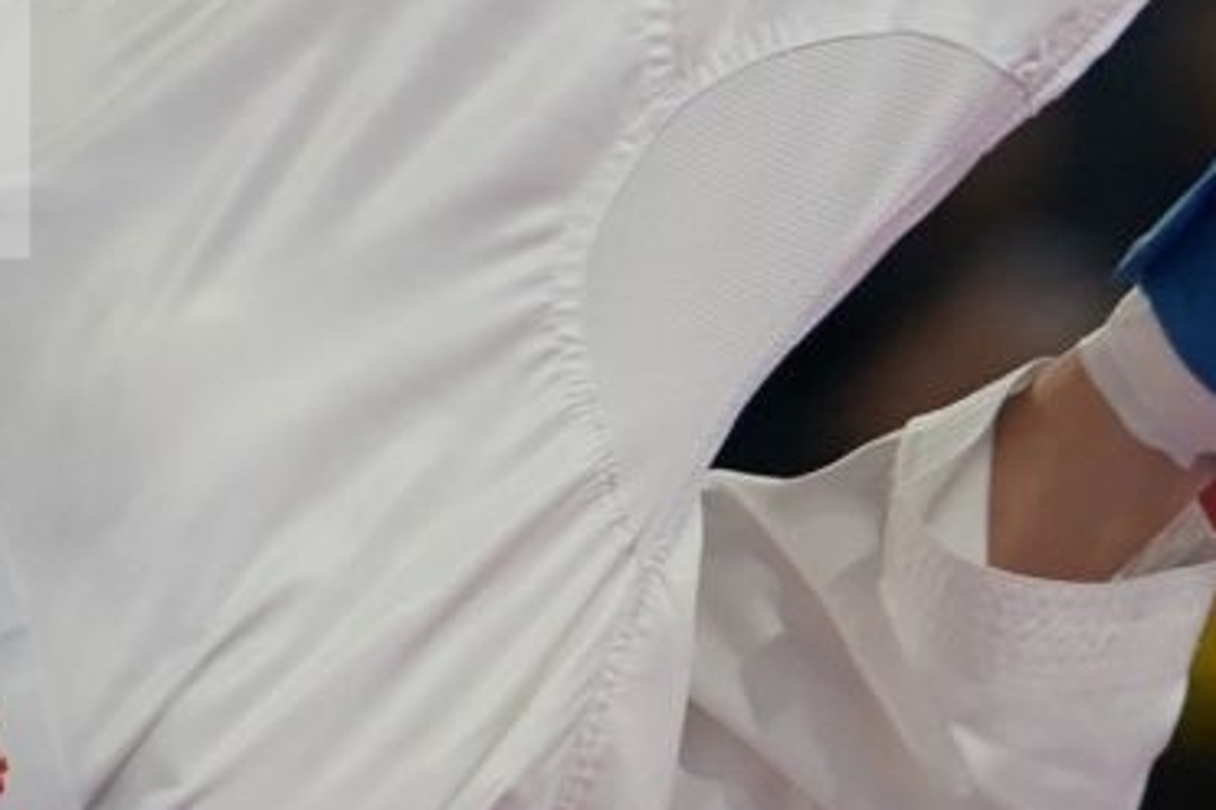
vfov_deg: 0.9
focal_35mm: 1456
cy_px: -39
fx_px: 49156
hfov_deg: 1.4
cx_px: 836
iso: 1600
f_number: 2.8
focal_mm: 200
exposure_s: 1/1000
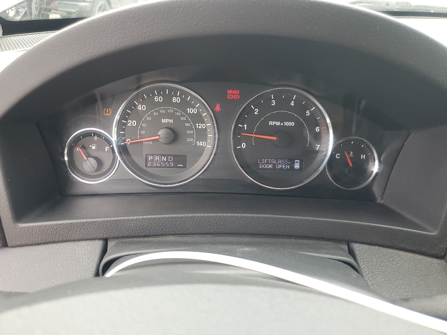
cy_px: 168
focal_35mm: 26
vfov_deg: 53.1
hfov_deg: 67.3
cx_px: 224
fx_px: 336
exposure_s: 1/120
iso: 60
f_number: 1.5
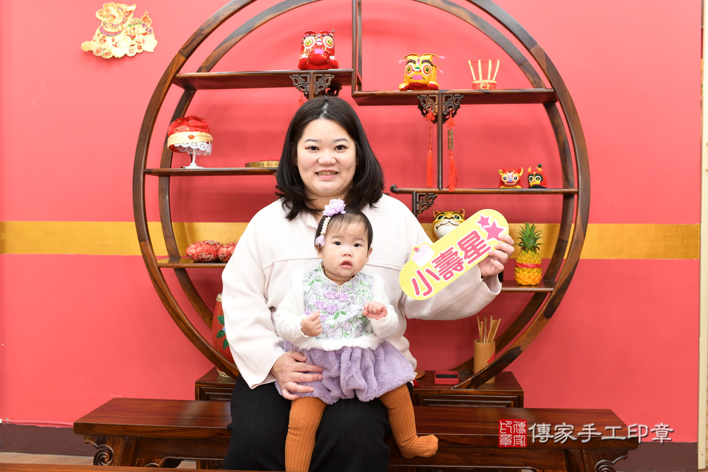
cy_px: 236
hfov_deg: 54.4
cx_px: 354
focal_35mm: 35
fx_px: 688
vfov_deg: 37.9
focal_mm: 35
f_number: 4.5
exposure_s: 1/200
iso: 800
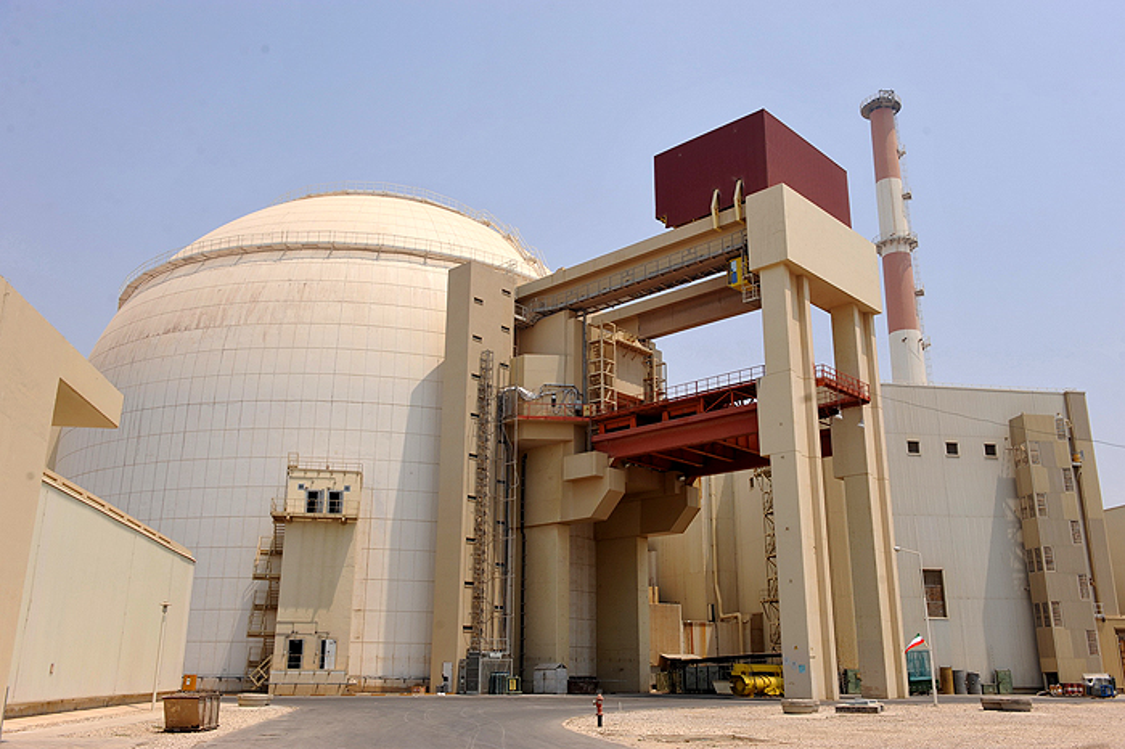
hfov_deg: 58.7
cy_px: 374
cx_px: 562
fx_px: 999
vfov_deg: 41.1
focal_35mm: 32
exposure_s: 1/640
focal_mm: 32
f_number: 8
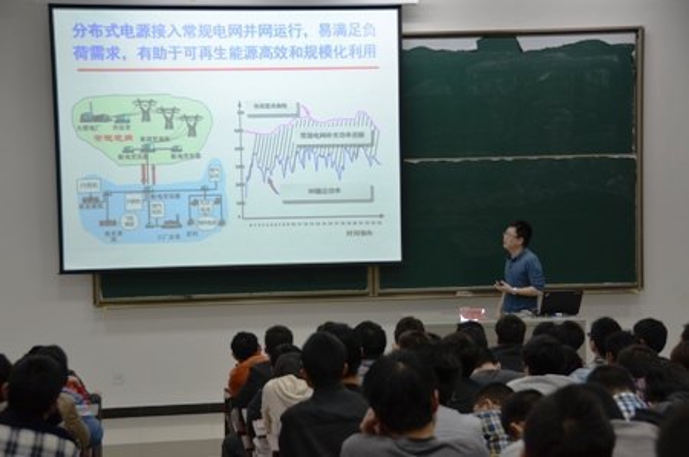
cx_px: 344
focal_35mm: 78
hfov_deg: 26.0
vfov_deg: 17.4
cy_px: 228
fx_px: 1490
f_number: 4.8
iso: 640
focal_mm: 52
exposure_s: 1/60
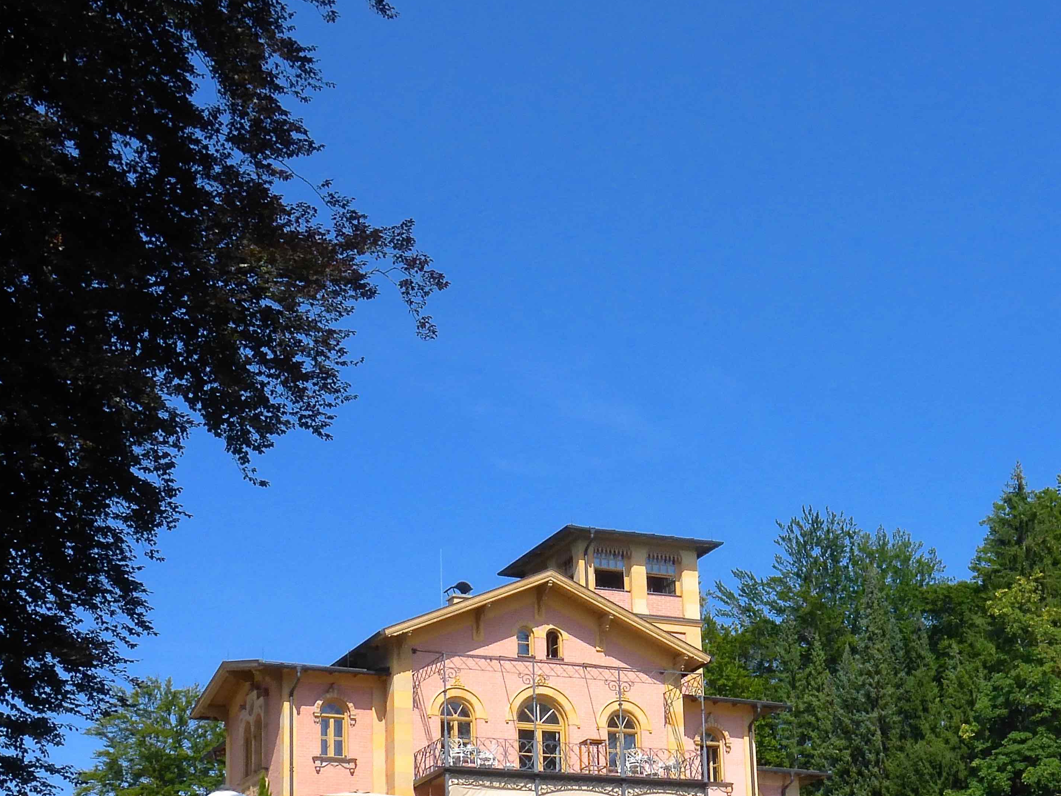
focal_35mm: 82
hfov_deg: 23.7
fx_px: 2513
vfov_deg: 17.9
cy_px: 563
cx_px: 742
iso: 200
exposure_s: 1/400
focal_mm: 9
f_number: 8
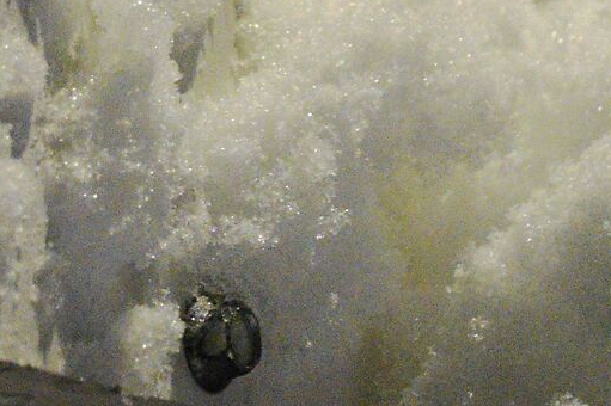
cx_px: 245
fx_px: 4783
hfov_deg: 7.3
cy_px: -377
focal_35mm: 282
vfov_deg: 4.8
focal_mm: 40
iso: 3200
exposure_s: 1/60
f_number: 4.2
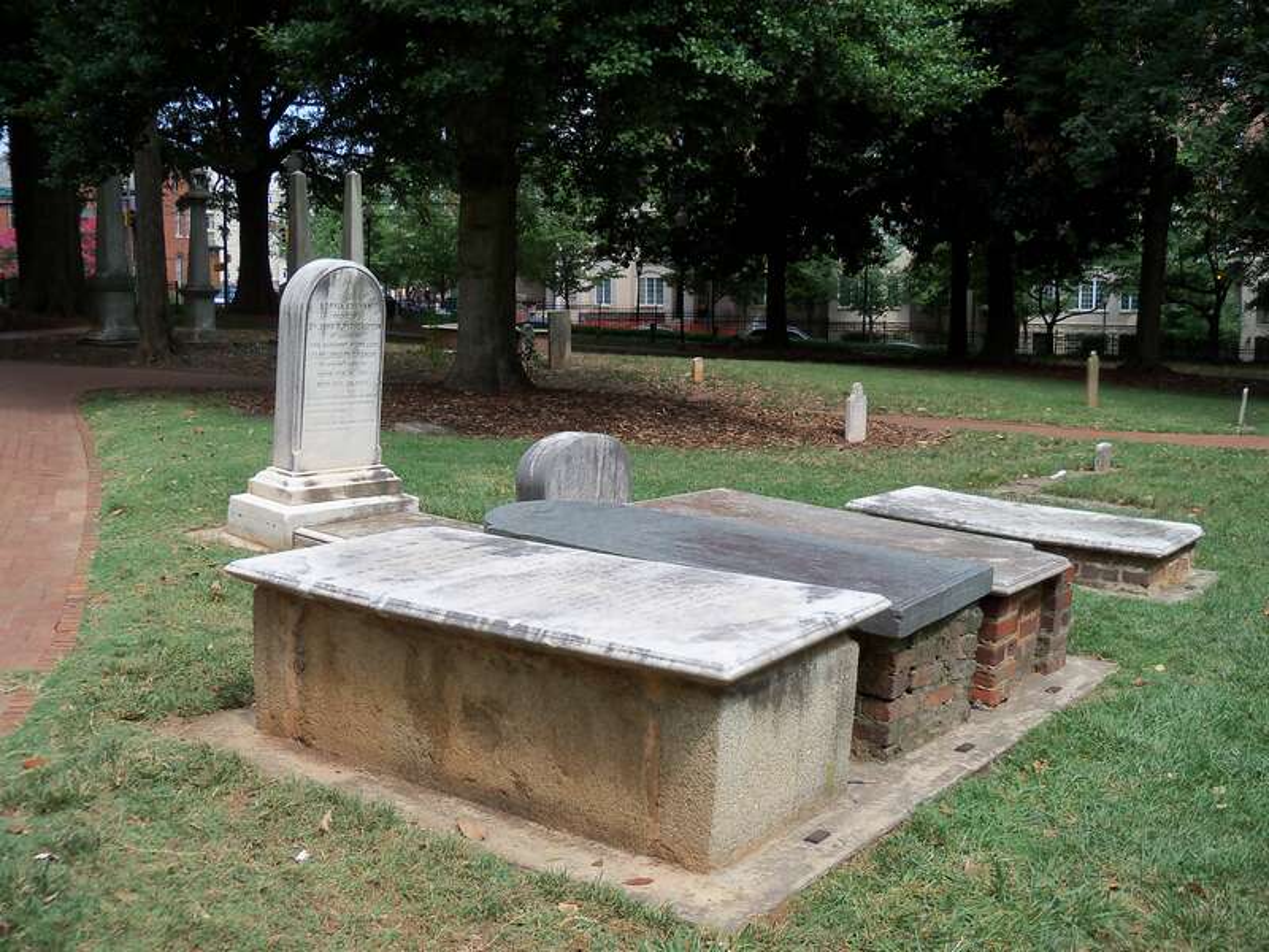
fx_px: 1283
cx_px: 634
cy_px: 476
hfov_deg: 52.6
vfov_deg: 40.7
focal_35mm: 35
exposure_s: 1/320
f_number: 3.5
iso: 80
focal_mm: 6.2
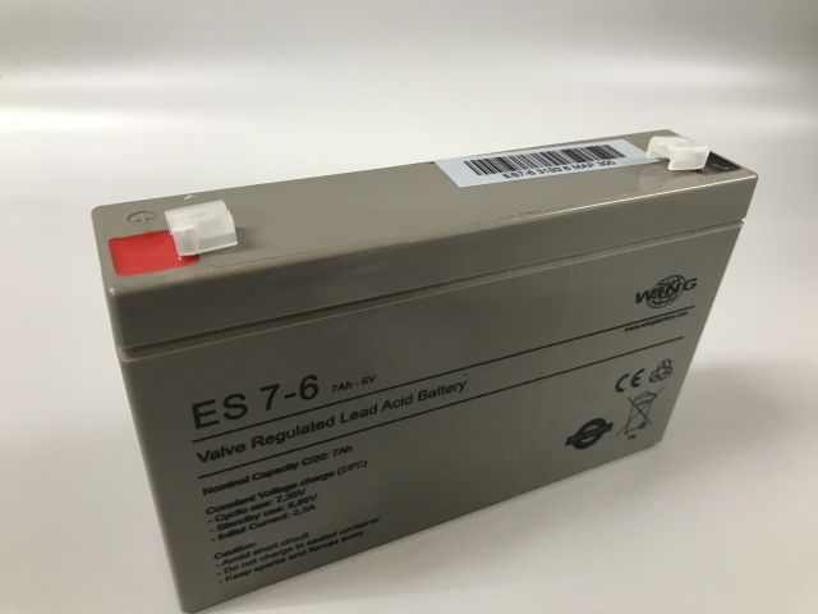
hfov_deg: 63.4
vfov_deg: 49.7
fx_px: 662
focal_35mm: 28
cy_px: 307
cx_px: 409
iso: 40
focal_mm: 3.99
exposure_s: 1/17
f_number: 1.8
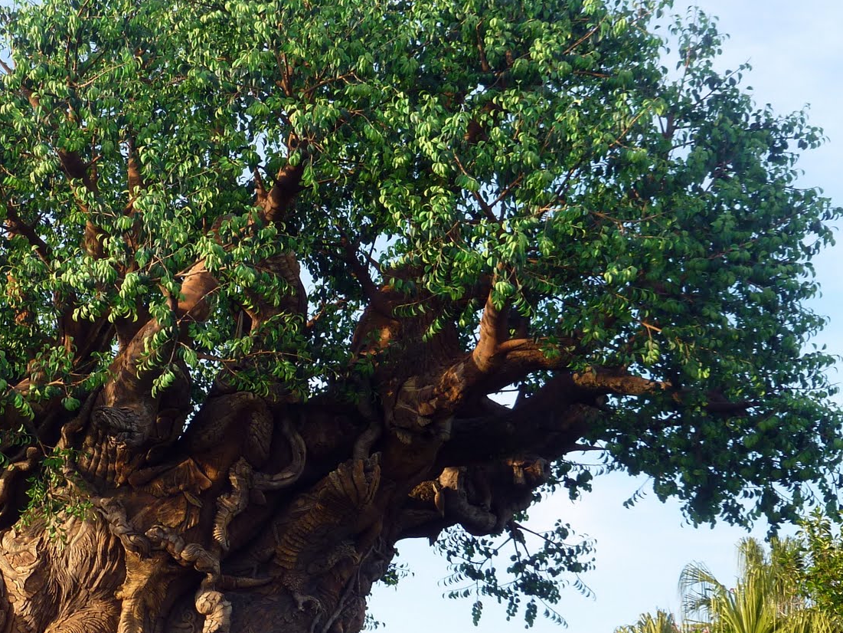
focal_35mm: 93
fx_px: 2265
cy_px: 313
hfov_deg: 20.8
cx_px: 151
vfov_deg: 15.9
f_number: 3.9
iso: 80
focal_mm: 9
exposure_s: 1/125
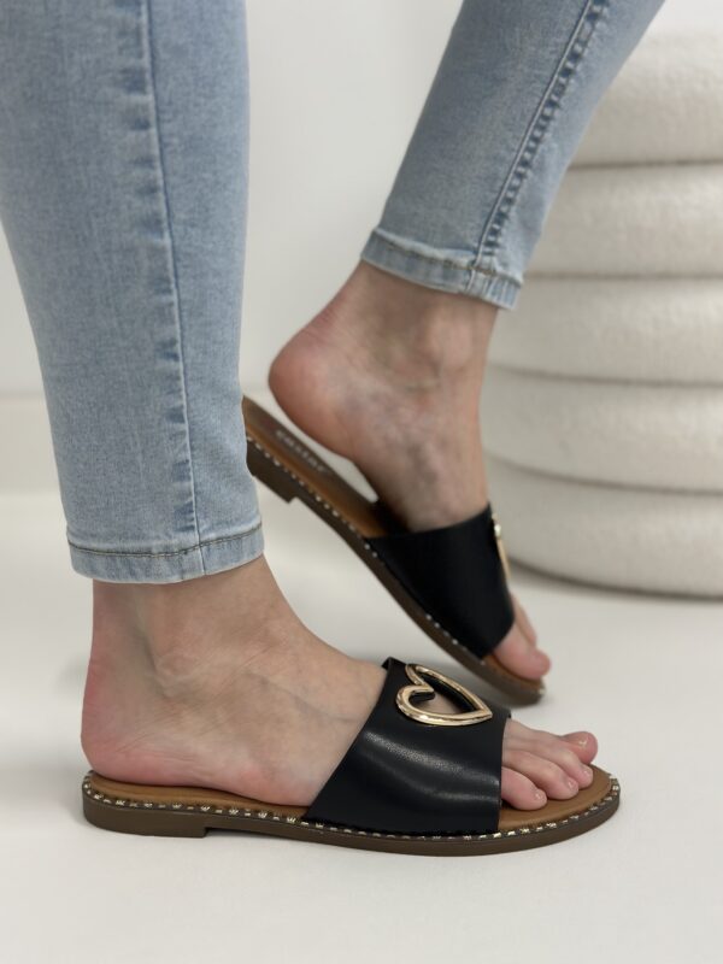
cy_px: 482
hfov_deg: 30.3
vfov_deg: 39.7
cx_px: 362
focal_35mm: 48
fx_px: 1337
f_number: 1.78
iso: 125
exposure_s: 1/100
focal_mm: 6.86
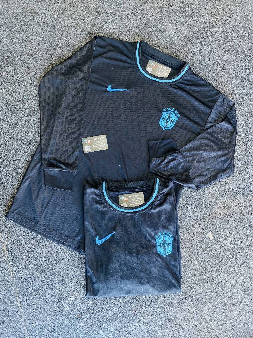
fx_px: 253
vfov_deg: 67.3
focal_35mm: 26
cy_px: 169
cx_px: 126
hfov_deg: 53.1
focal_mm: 4.25
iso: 200
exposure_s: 1/60
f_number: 1.8
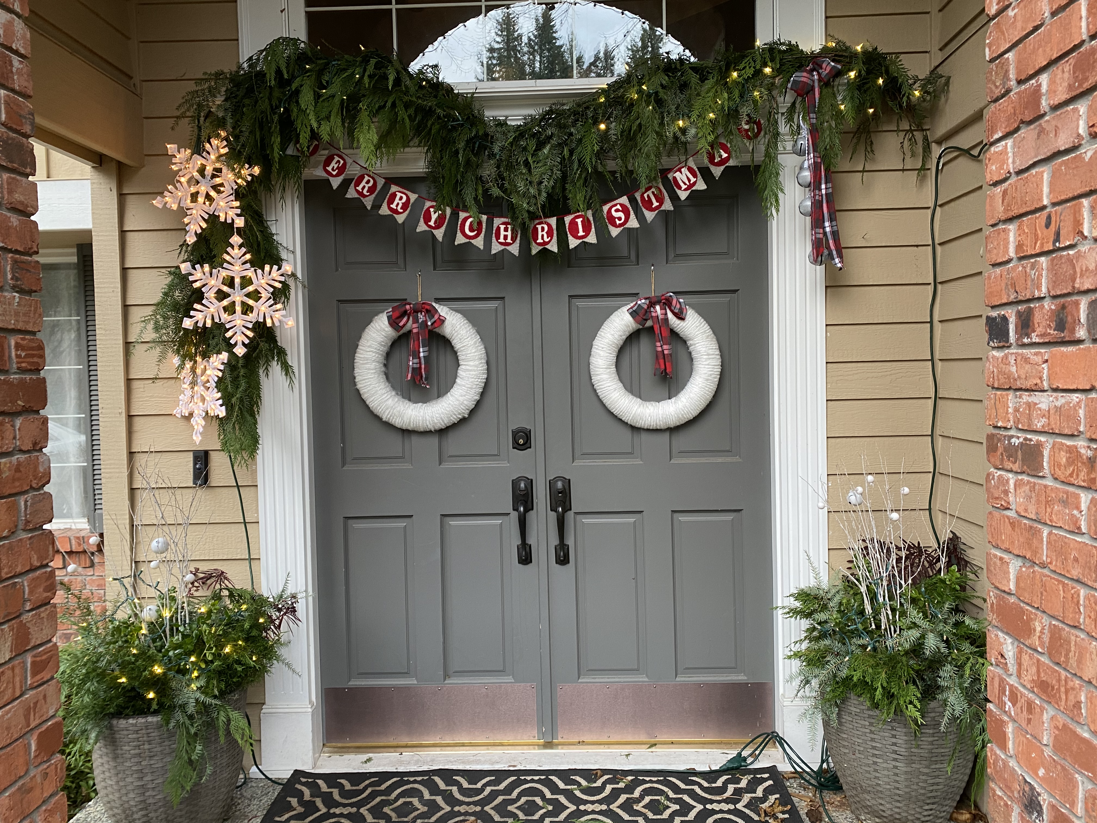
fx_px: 824
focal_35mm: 26
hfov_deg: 67.3
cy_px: 412
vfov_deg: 53.1
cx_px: 548
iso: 100
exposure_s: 1/60
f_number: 1.8
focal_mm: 4.25
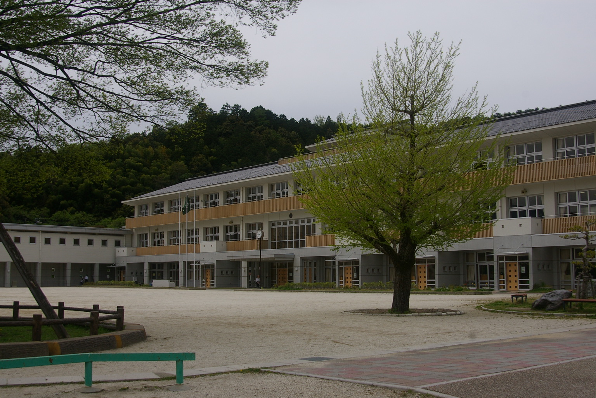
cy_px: 199
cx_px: 298
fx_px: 720
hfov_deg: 45.0
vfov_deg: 30.8
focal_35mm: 44
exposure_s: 1/750
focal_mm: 29
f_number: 8
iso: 200
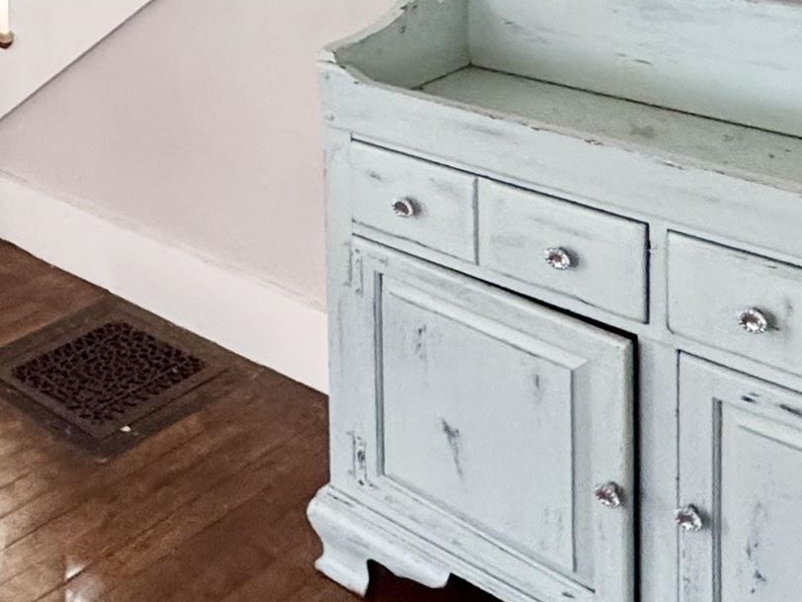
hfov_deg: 29.9
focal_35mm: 53
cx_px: -206
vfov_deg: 23.1
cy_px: -259
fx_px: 1228
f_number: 2.2
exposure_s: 1/120
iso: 320
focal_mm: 2.22
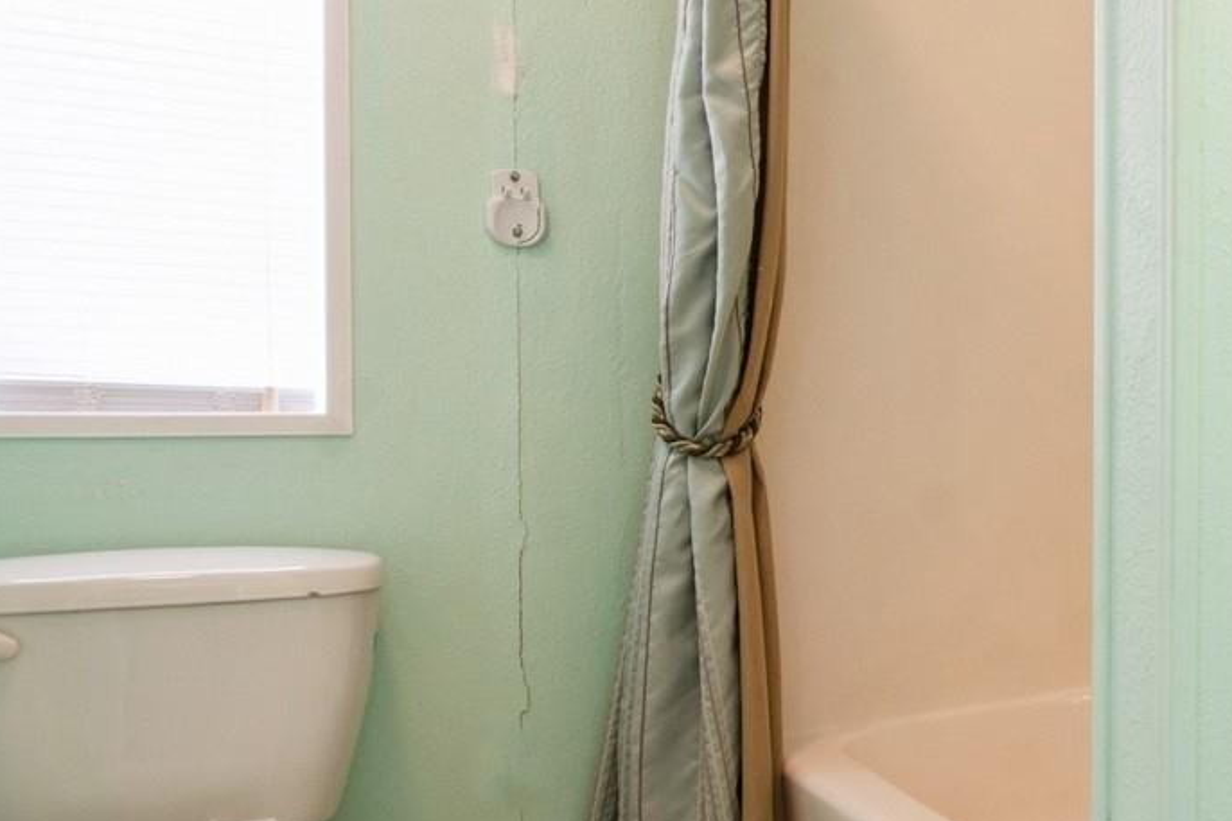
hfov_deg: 43.0
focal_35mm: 35
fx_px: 1197
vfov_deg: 37.8
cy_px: 350
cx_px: 1342
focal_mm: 10
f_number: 8
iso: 200
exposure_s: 1/3
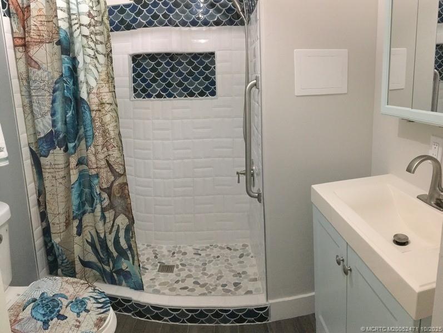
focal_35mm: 29
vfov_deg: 48.3
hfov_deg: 61.6
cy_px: 166
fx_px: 372
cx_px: 222
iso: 500
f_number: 2.2
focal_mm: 4.15
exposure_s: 1/120
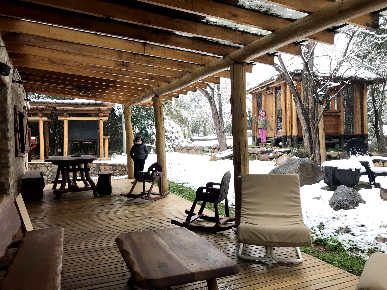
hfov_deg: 63.4
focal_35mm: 28
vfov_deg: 49.7
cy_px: 145
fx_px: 313
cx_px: 194
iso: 32
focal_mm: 3.99
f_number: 1.8
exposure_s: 1/100
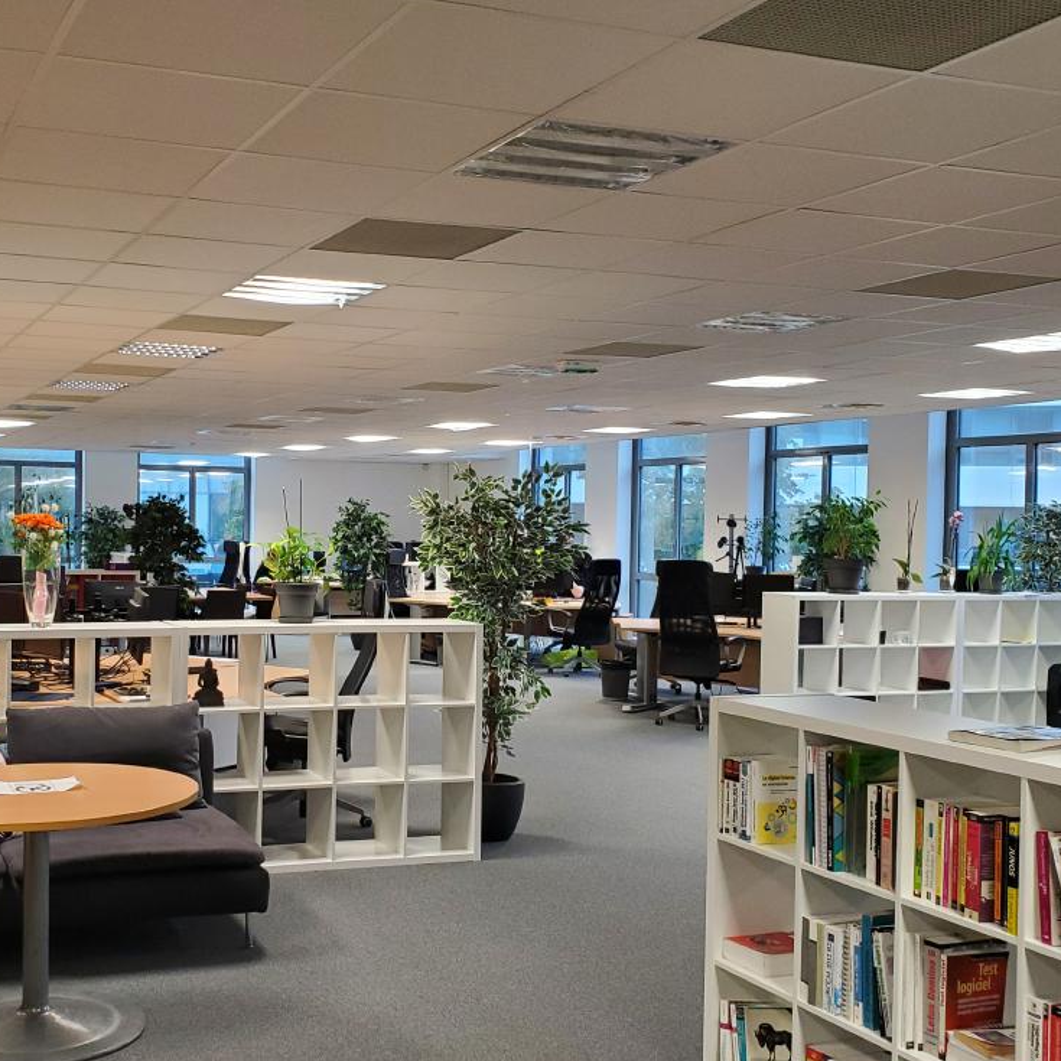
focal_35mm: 40
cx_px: 280
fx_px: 1387
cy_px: 566
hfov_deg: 40.8
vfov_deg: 41.8
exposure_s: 1/50
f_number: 2.4
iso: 250
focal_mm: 4.3
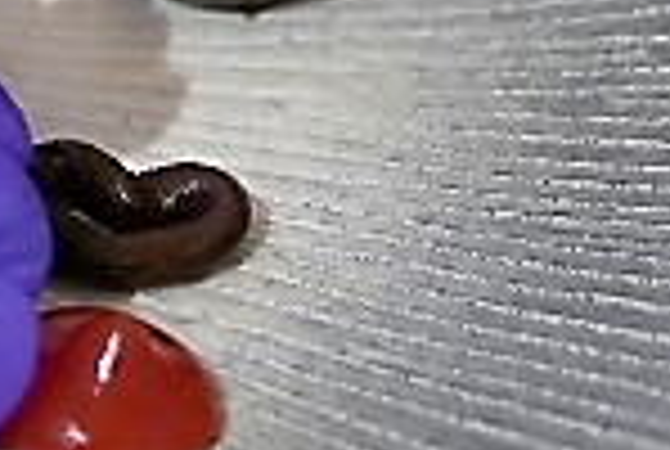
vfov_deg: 9.3
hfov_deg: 12.7
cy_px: -81
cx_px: -553
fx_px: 2723
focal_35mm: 146
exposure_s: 1/80
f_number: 2.3
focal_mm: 15.4
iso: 1600
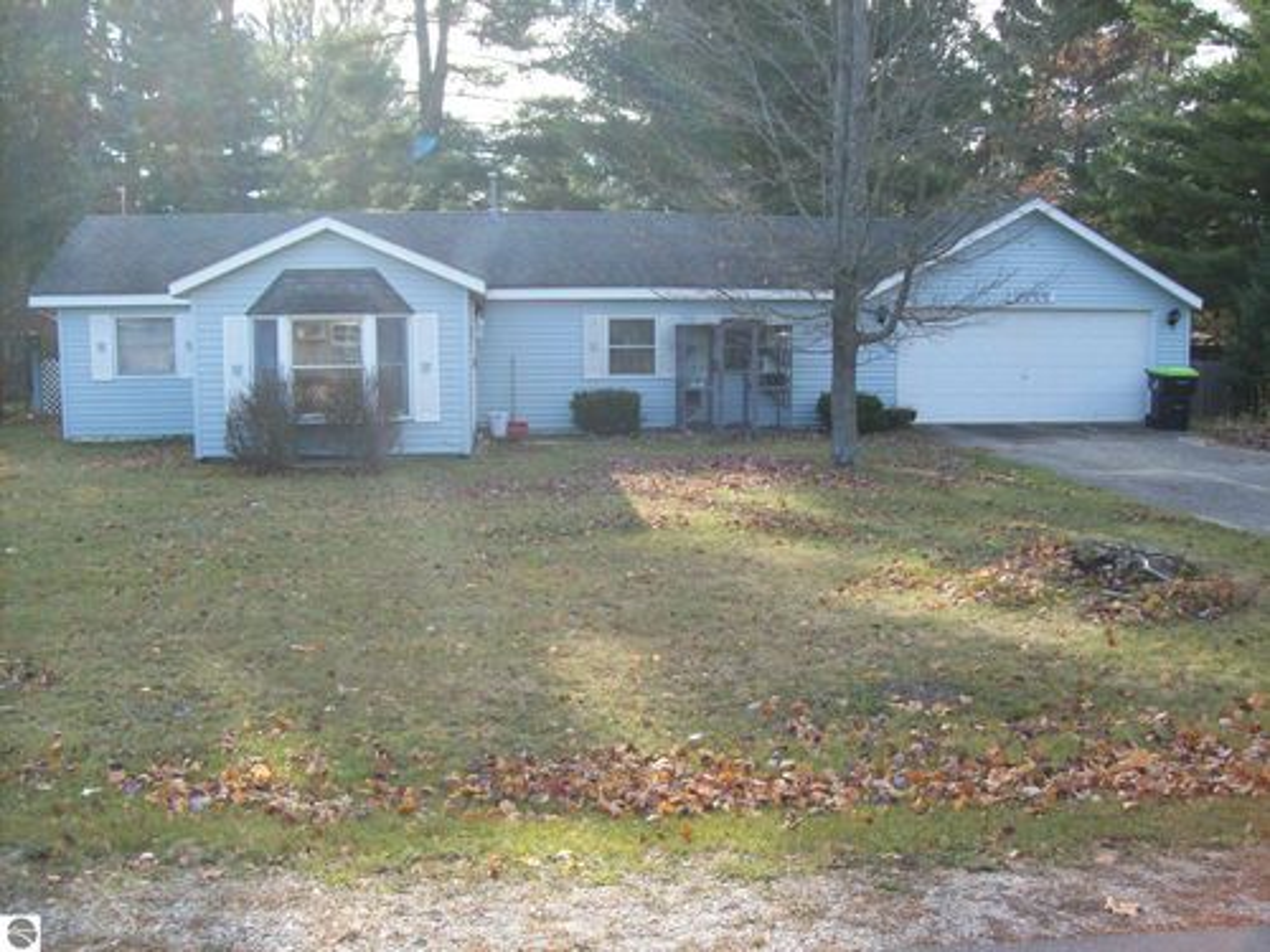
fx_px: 1321
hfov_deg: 51.4
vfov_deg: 39.7
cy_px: 476
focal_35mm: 36
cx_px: 635
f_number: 2.7
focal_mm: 6
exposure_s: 1/255
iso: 80
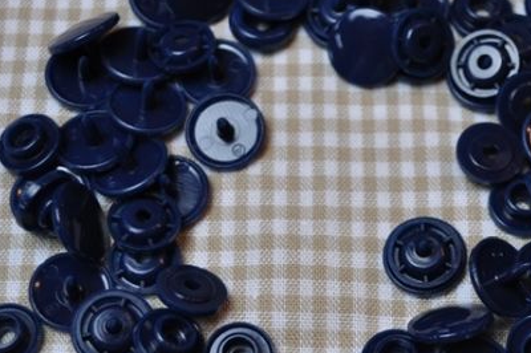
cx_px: 356
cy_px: 238
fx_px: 1326
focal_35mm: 90
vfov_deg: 15.1
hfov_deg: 22.5
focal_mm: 30
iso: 400
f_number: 5
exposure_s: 1/100
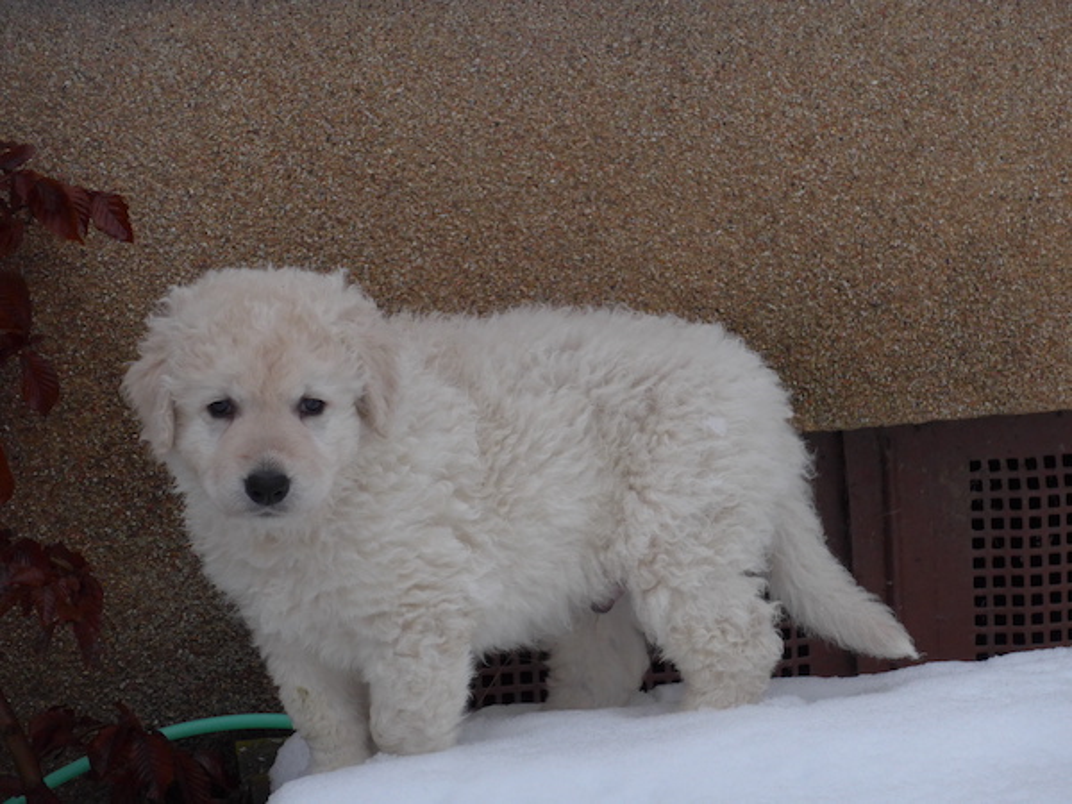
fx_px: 4181
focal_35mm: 135
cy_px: 402
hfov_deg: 14.6
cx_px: 536
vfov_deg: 11.0
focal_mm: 28.9
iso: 400
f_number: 5.5
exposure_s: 1/160
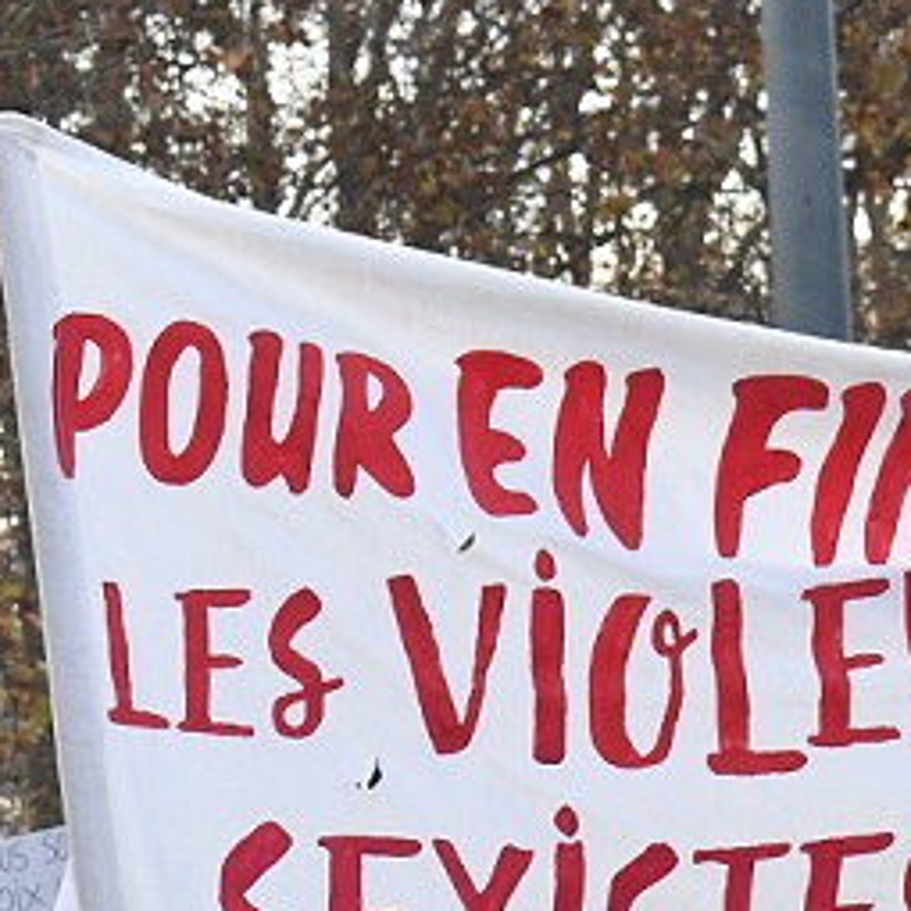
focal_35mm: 304
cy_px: 715
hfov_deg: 5.8
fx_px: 9051
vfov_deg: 5.8
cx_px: 650
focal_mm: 52
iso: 2500
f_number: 11
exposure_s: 1/500
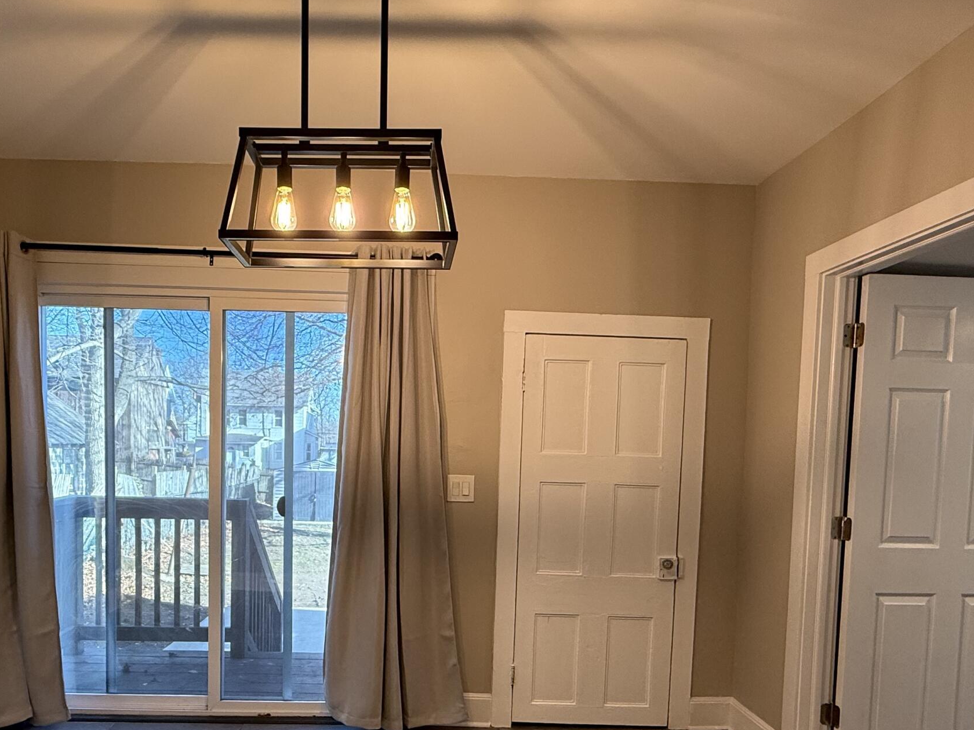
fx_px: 703
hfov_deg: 68.9
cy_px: 486
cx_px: 409
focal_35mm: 25
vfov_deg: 53.8
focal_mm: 2.22
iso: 160
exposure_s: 1/120
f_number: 2.2
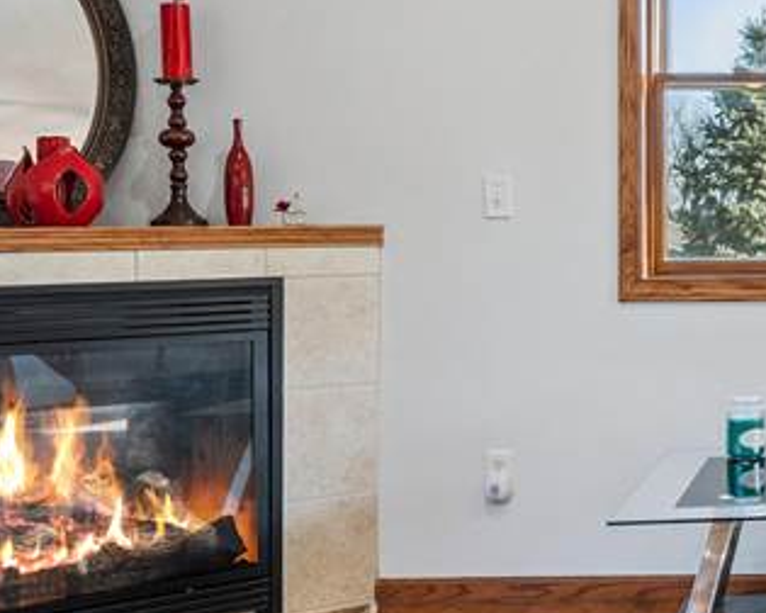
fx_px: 1383
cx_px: 1026
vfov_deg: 24.9
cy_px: 210
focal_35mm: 61
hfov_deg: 25.9
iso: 800
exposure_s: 1/50
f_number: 8
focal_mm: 16
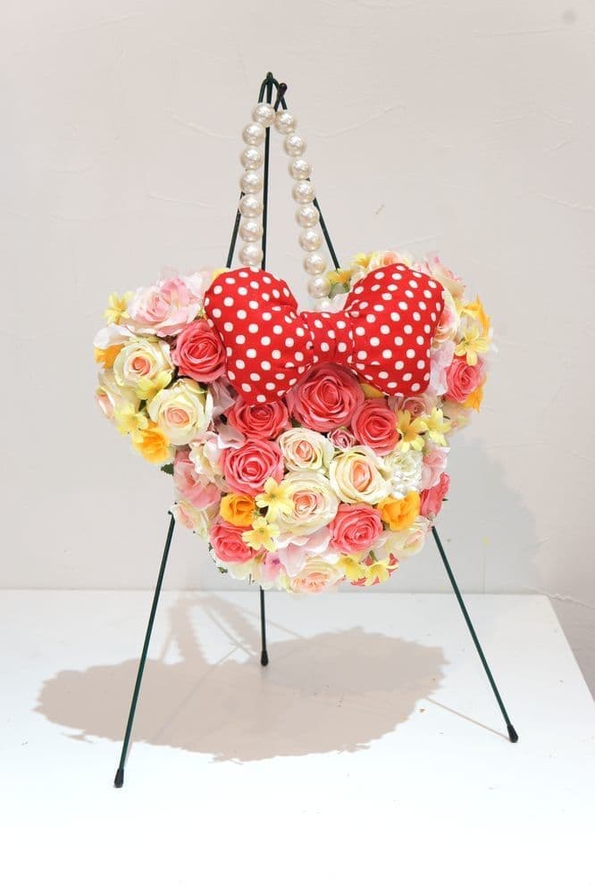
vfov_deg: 30.5
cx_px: 298
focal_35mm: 66
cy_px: 446
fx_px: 1637
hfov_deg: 20.6
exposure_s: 1/3
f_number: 9
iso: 200
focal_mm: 44
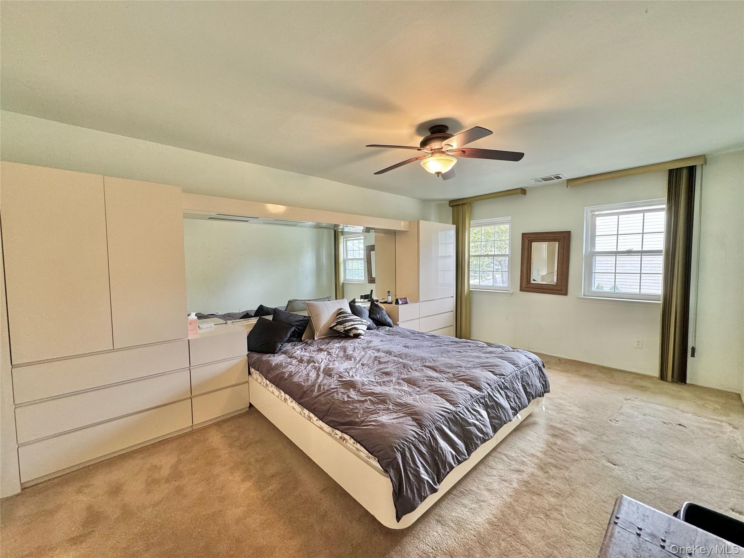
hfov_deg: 102.1
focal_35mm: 14
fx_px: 301
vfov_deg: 85.7
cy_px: 279
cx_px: 372
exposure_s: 1/60
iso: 200
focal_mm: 2.22
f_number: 2.2
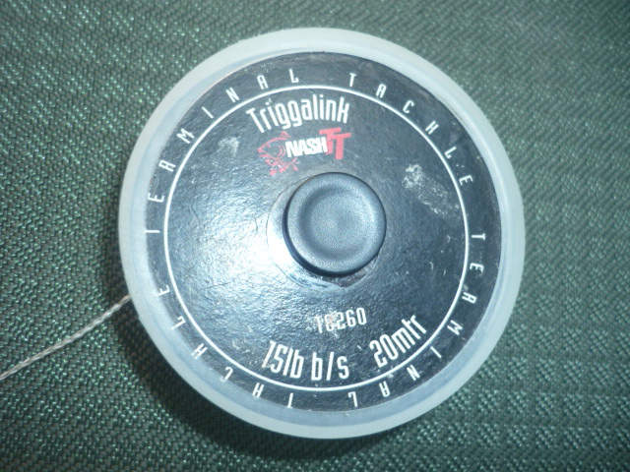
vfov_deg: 42.9
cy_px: 236
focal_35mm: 33
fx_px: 601
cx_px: 315
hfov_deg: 55.4
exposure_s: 1/30
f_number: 2.8
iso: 100
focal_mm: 5.5
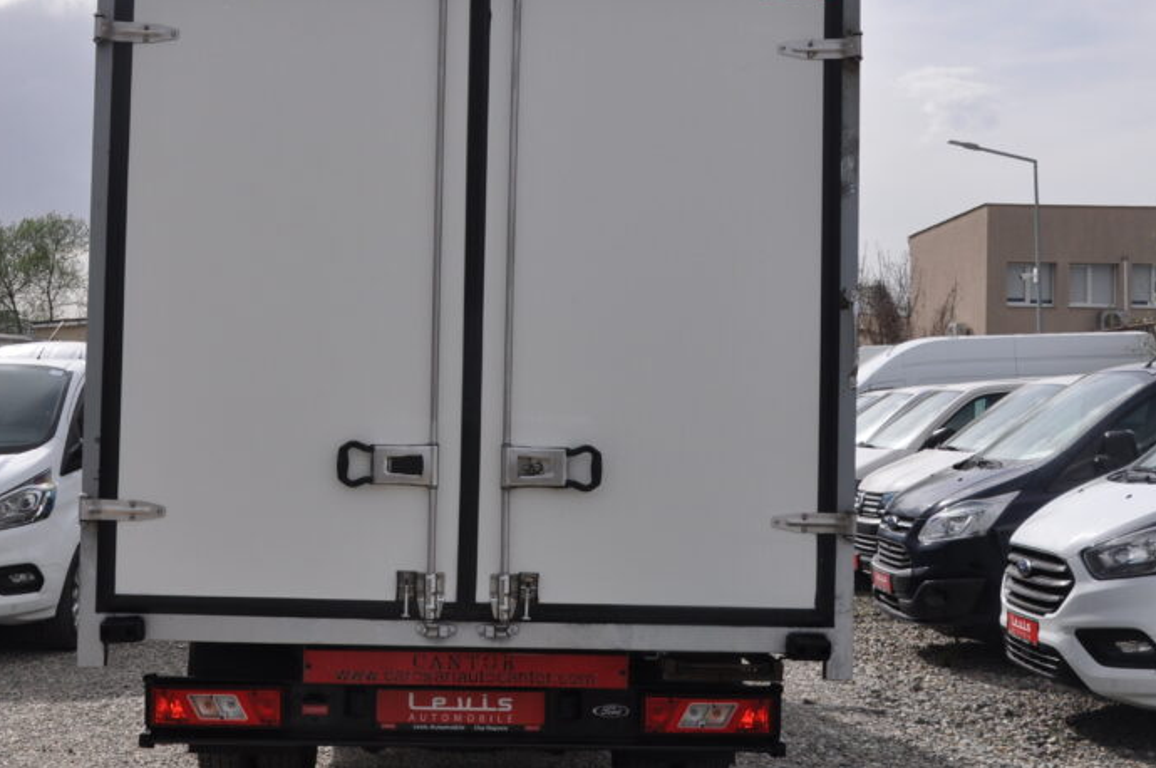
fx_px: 1571
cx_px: 491
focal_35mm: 49
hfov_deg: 40.3
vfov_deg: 27.4
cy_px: 377
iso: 400
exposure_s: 1/400
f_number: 10
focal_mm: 22
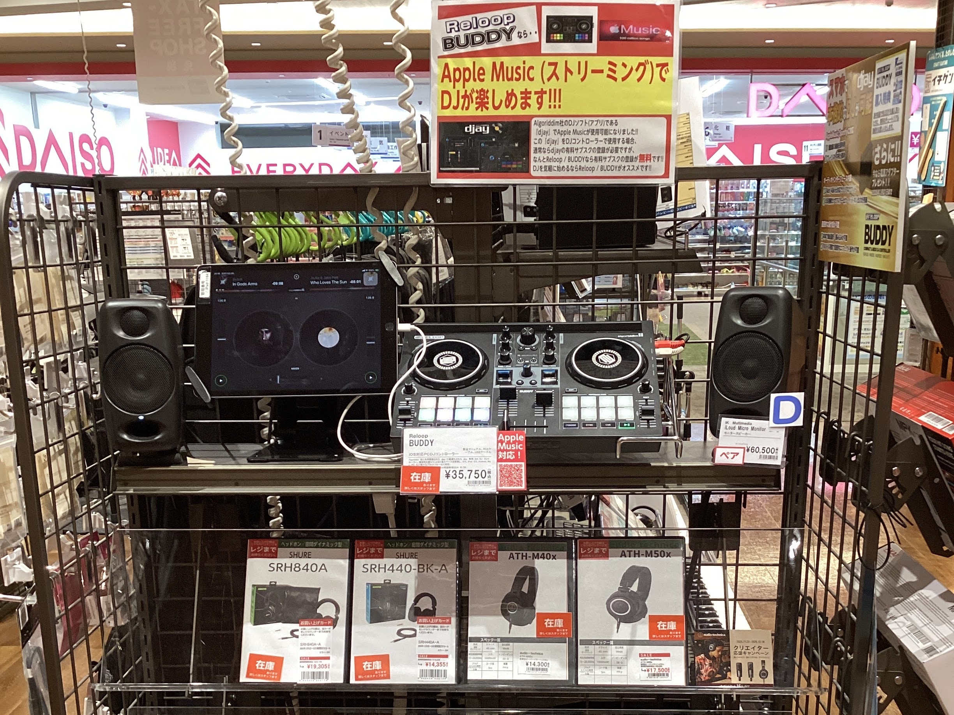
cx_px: 477
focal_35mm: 31
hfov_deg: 58.4
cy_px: 358
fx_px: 854
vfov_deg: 45.4
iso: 125
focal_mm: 3.3
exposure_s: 1/60
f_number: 2.4
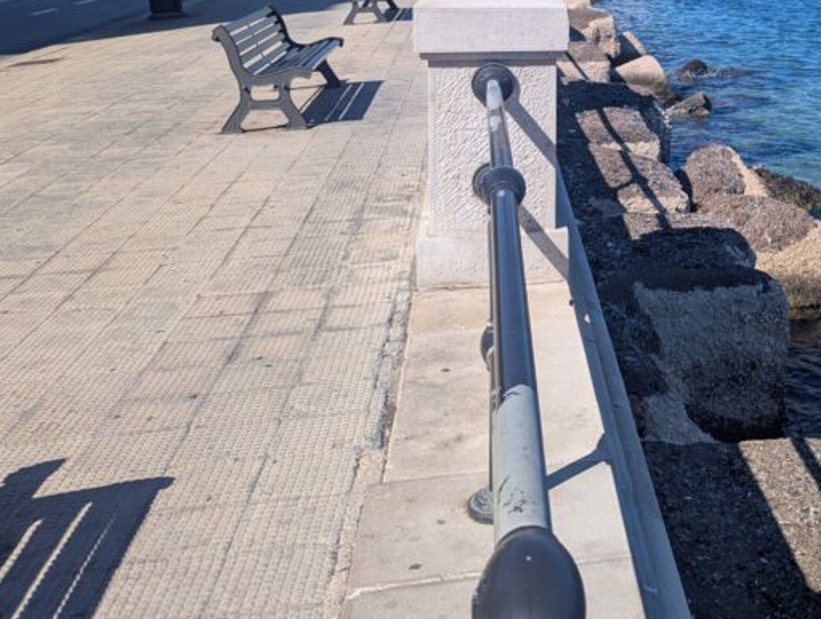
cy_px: 6
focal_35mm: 48
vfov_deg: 28.6
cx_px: 750
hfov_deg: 36.9
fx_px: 1141
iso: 43
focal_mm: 6.81
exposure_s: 1/2058
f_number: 1.85
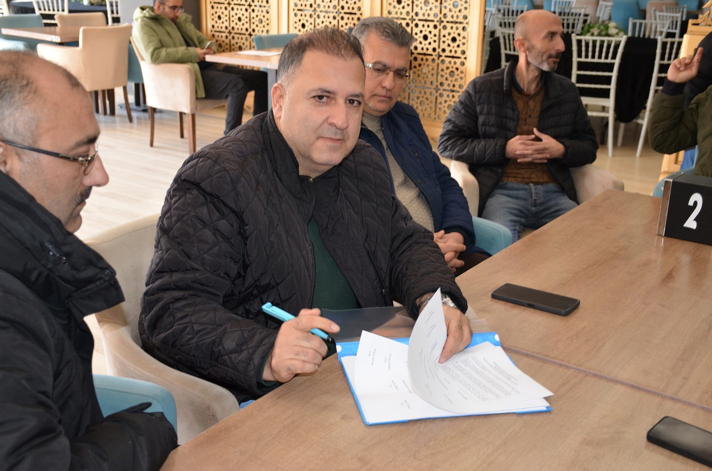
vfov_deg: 32.1
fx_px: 819
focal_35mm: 42
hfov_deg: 47.0
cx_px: 354
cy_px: 234
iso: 400
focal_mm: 27
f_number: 4
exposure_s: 1/60
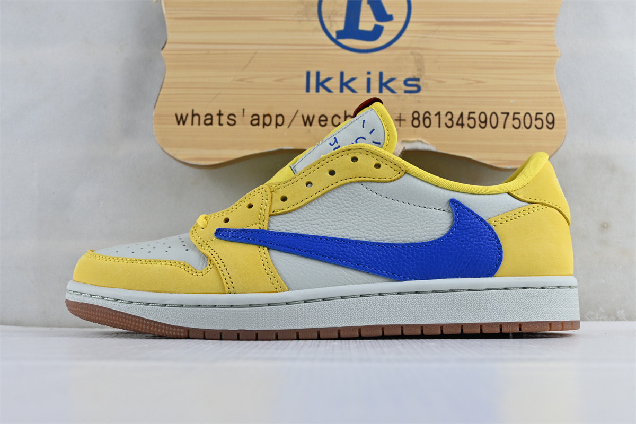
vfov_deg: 27.7
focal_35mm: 49
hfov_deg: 40.5
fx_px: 861
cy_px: 212
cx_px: 318
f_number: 5
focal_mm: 32.5
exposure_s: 1/50
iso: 100
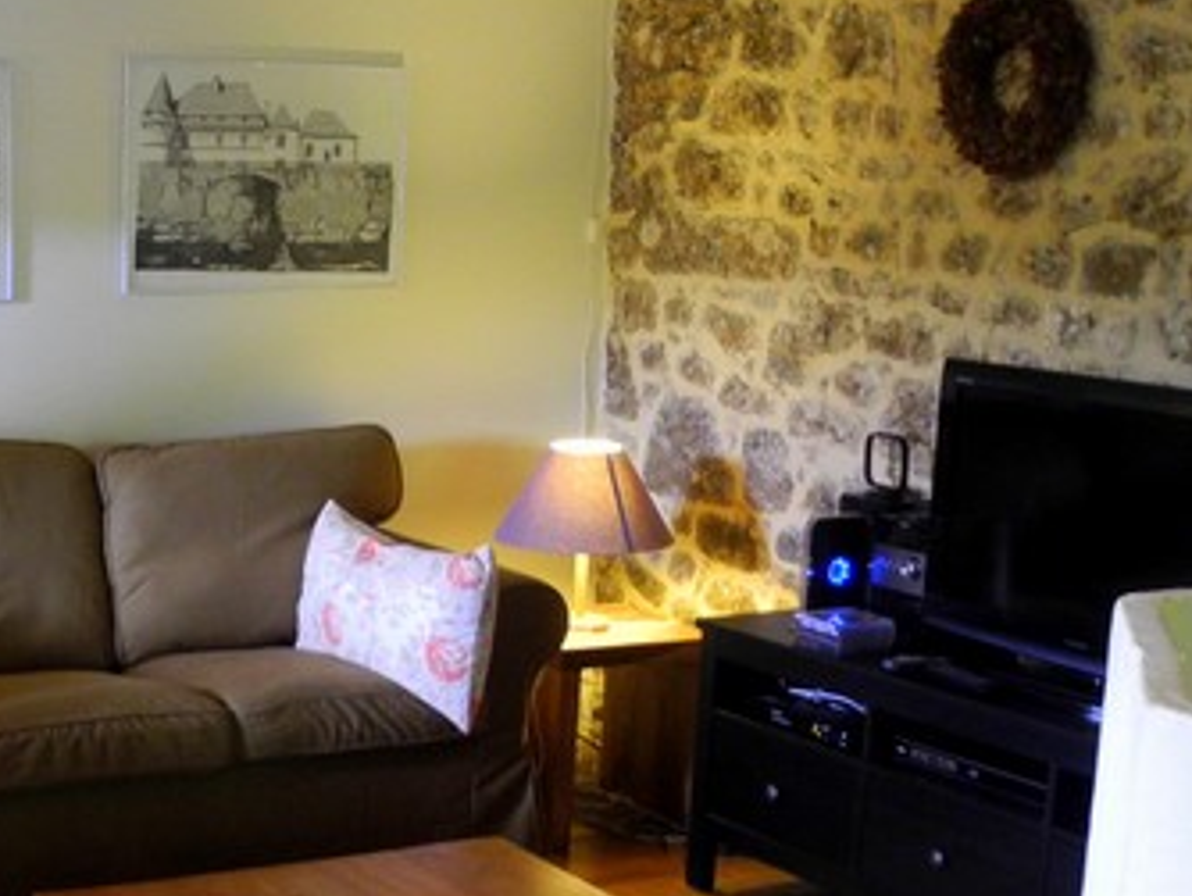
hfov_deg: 28.4
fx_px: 2309
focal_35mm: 67
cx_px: 264
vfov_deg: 21.5
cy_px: 800
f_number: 2.8
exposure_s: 1/9.6
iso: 400
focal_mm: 6
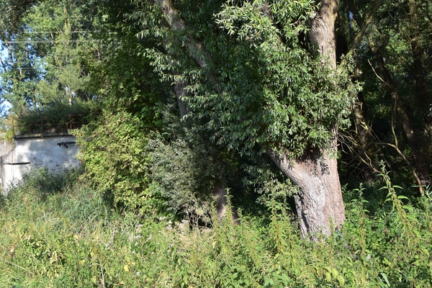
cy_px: 144
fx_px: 504
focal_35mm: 42
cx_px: 216
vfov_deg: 31.9
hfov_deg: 46.4
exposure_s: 1/100
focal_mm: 28
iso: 200
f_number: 11
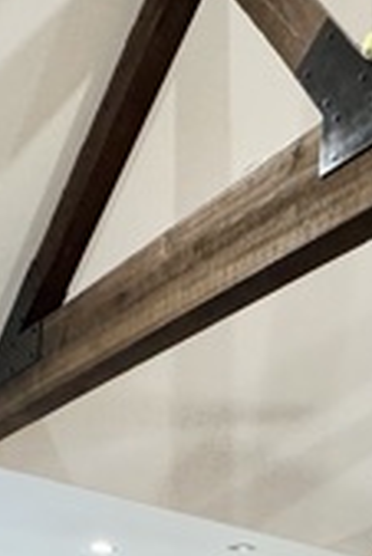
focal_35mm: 55
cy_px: 747
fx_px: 851
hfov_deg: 23.9
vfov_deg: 28.6
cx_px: 339
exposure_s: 1/60
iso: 500
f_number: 2.2
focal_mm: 2.22
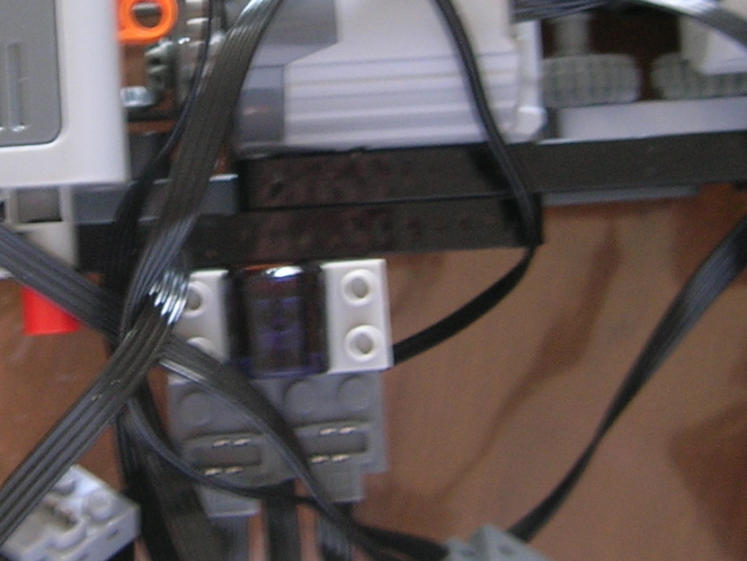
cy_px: 71
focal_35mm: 106
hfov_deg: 18.4
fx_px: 2288
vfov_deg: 13.9
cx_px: 186
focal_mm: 5.7
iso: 52
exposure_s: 1/4.4
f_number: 2.9
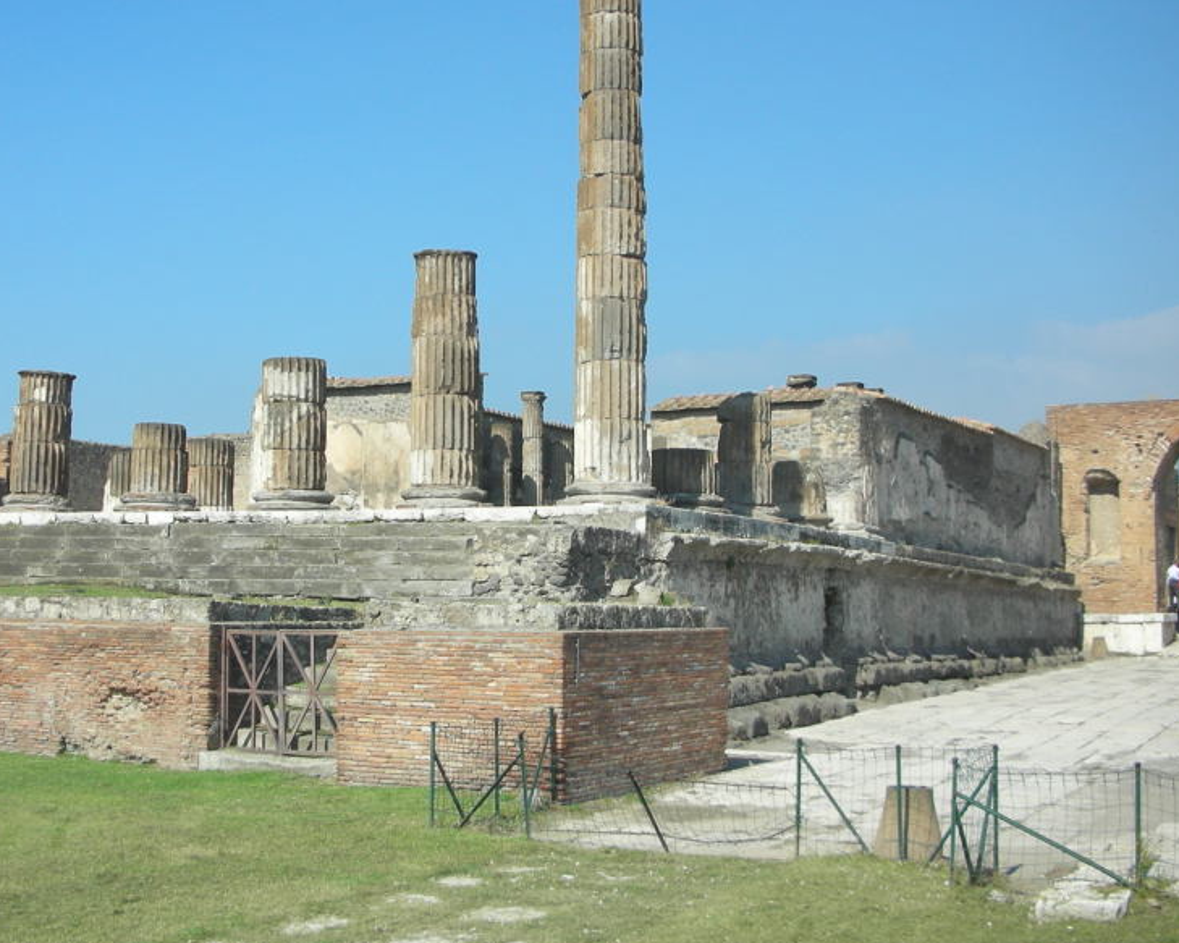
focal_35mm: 48
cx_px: 424
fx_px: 1675
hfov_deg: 38.5
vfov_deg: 31.4
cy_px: 385
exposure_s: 1/84
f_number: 8.5
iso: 50
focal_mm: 5.8
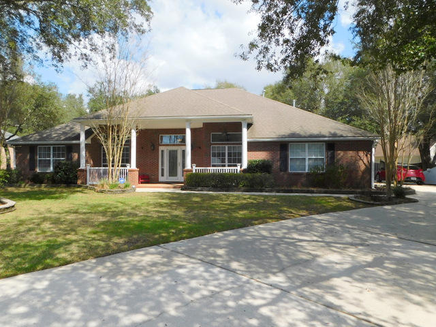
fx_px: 315
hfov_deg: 69.4
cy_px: 164
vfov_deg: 54.9
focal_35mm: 25
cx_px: 218
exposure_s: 1/1500
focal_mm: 4.5
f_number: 3.1
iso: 125
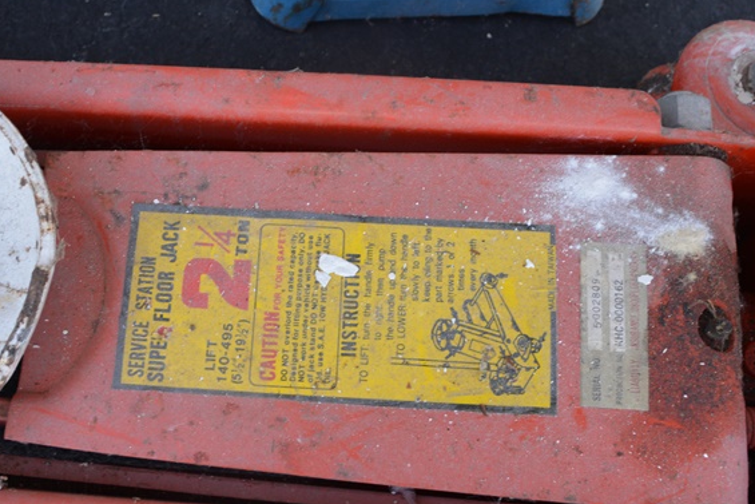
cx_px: 331
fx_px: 902
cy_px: 235
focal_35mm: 43
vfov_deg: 31.2
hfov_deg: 45.3
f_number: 5.6
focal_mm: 18
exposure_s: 1/125
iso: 400
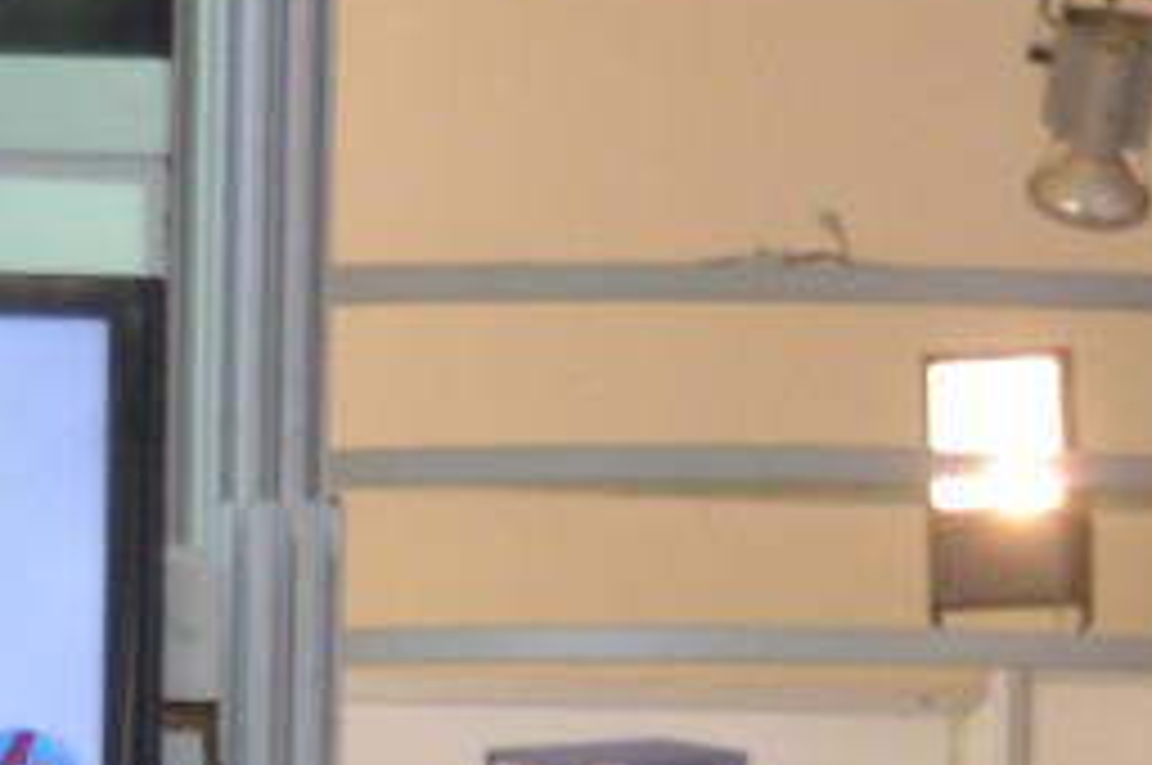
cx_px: 693
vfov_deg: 3.5
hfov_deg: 5.4
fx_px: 12176
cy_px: 2218
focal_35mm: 381
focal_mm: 40
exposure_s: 1/125
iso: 800
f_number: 5
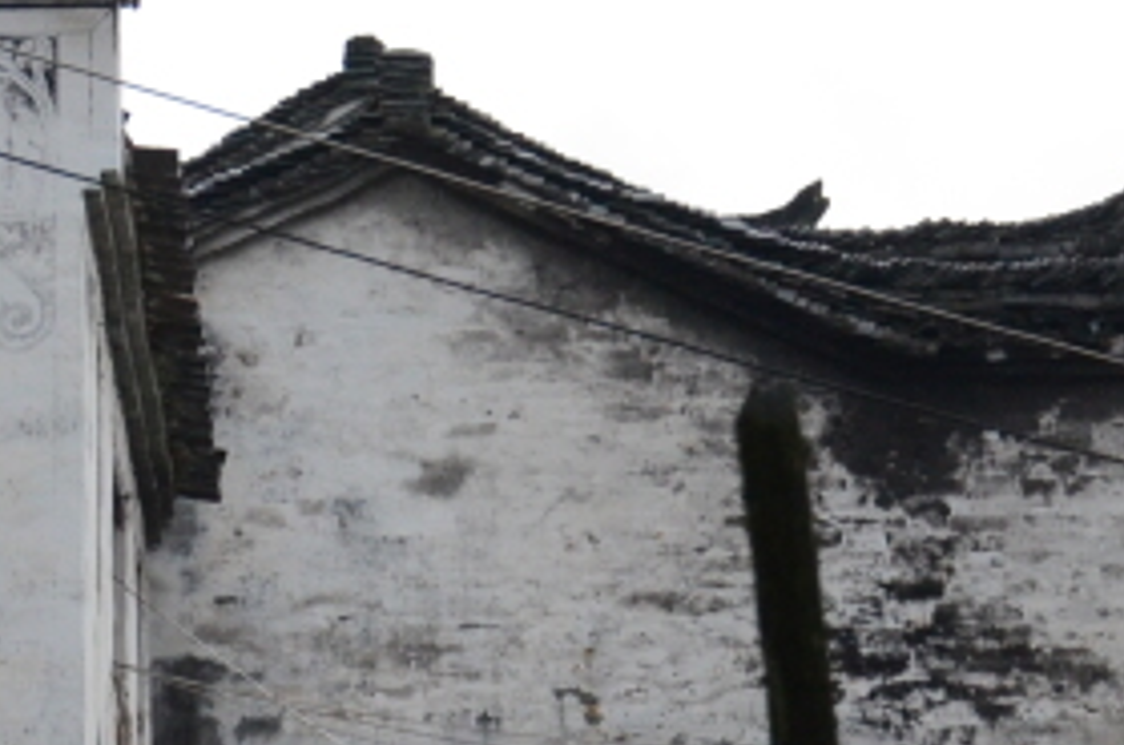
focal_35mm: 264
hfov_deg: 7.8
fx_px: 8228
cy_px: 133
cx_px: 334
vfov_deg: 5.2
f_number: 5
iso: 2000
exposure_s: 1/640
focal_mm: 48
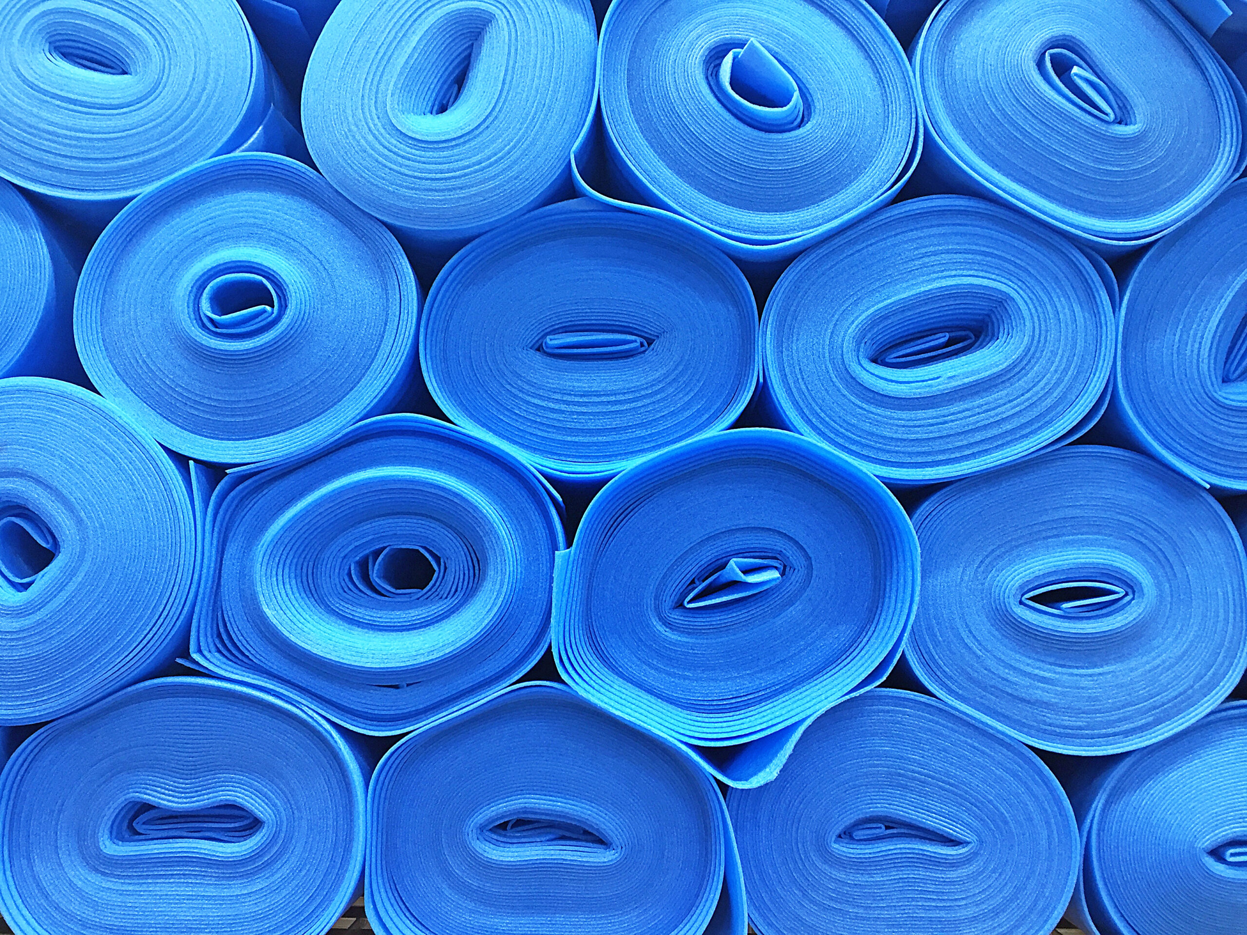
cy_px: 468
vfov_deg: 48.2
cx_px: 624
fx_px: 1045
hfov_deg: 61.7
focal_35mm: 29
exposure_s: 1/33
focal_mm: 4.15
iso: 100
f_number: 2.2
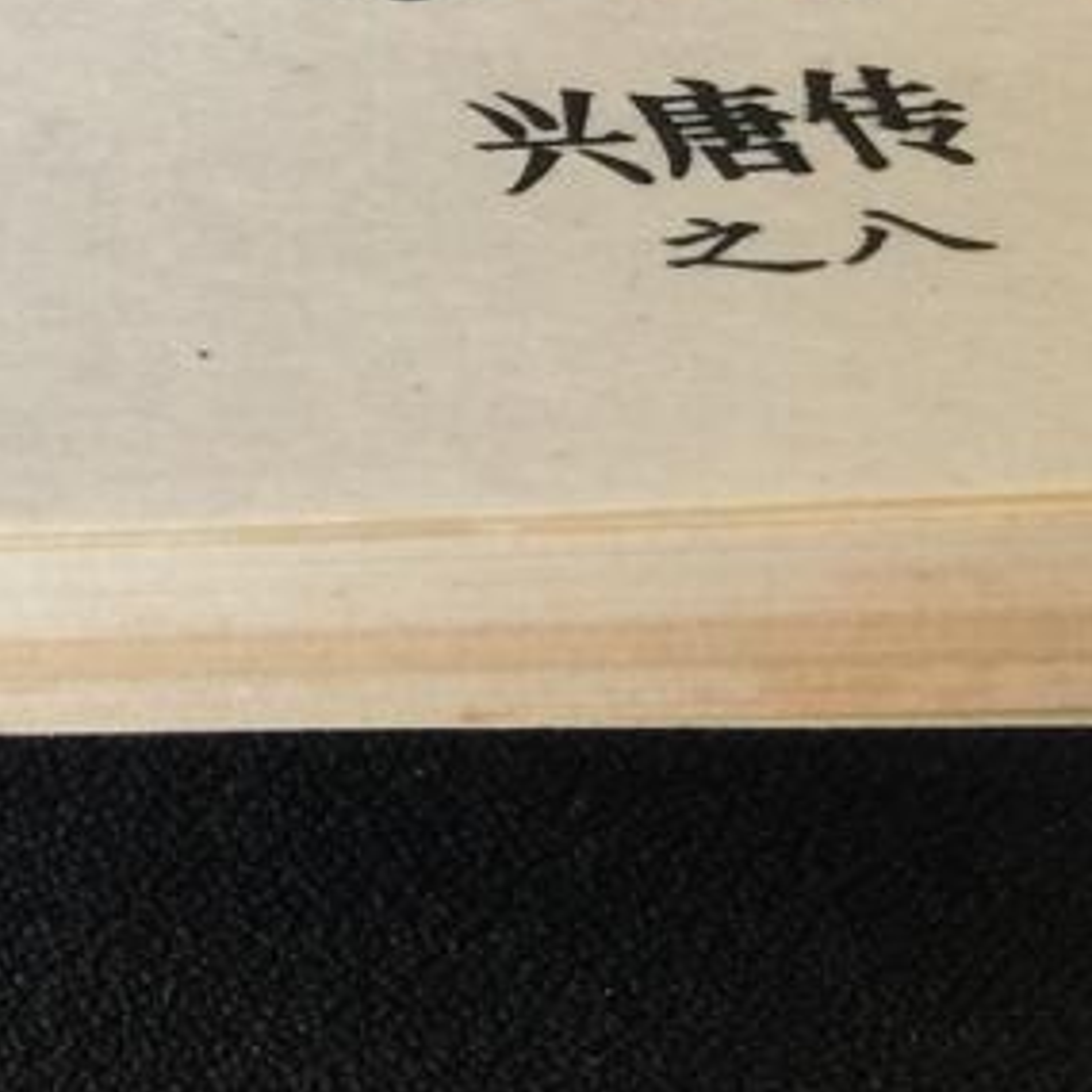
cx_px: -1004
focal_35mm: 126
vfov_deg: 13.8
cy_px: 544
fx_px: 4497
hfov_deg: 12.4
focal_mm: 4.15
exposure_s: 1/33
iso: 32
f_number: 2.2
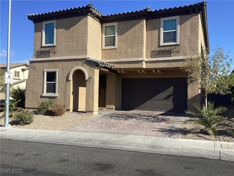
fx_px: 210
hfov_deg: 58.4
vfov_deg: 45.4
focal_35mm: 31
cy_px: 88
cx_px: 117
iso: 25
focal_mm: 3.3
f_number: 2.4
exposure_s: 1/1058
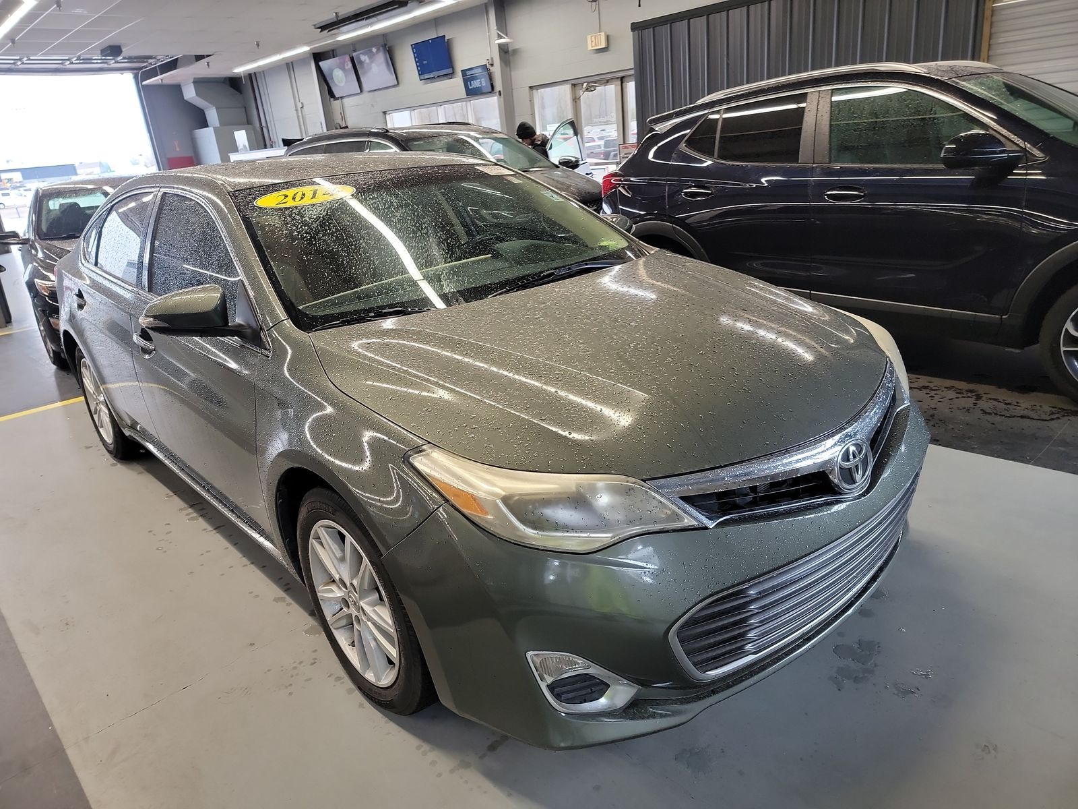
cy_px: 404
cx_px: 539
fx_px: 747
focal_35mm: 24
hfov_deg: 71.6
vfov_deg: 56.8
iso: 348
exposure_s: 1/59
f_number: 1.8
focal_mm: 6.7
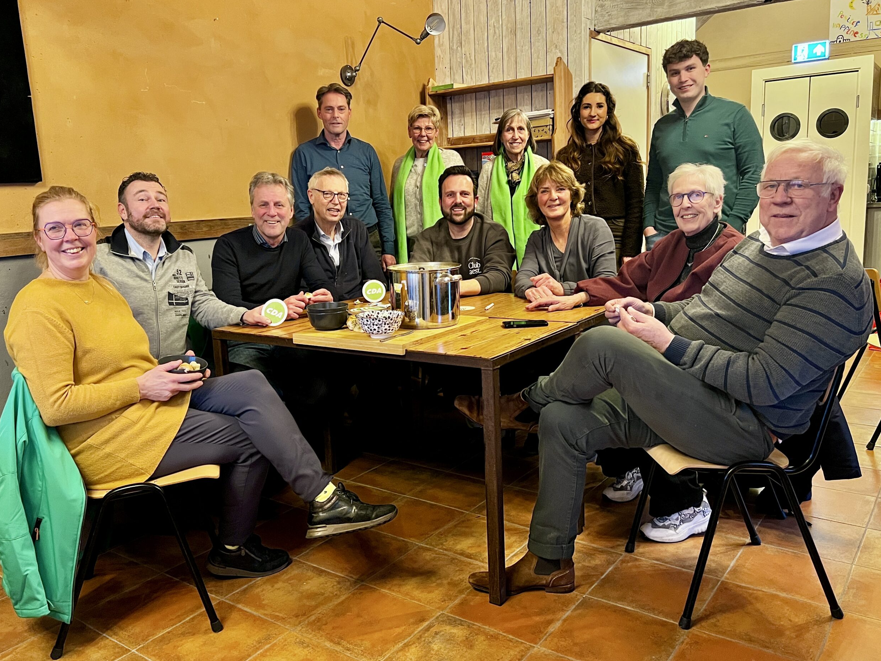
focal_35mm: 27
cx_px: 433
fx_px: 687
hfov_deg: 65.3
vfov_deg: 51.3
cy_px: 323
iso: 500
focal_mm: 5.7
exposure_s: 1/50
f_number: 1.5
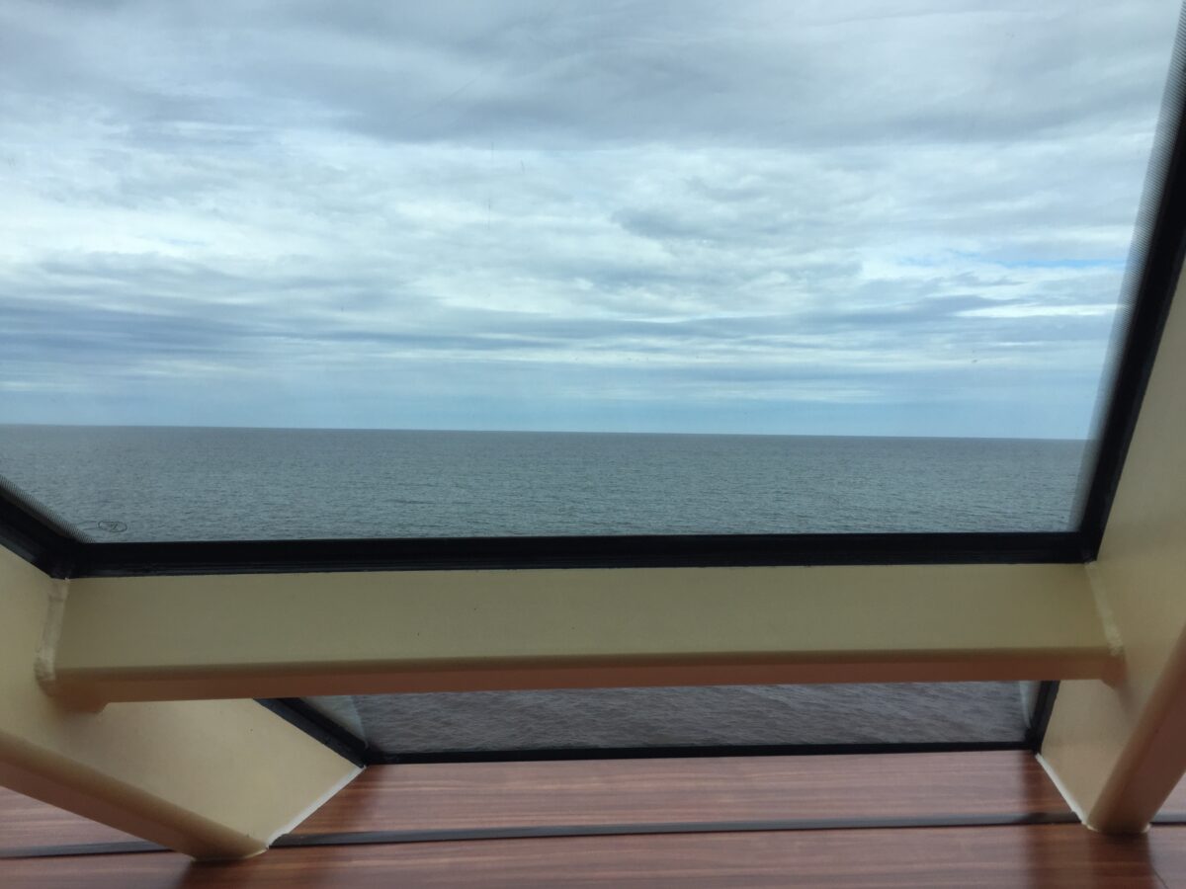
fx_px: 994
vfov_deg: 48.2
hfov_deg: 61.7
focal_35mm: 29
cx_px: 593
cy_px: 444
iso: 32
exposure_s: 1/694
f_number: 2.2
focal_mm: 4.15
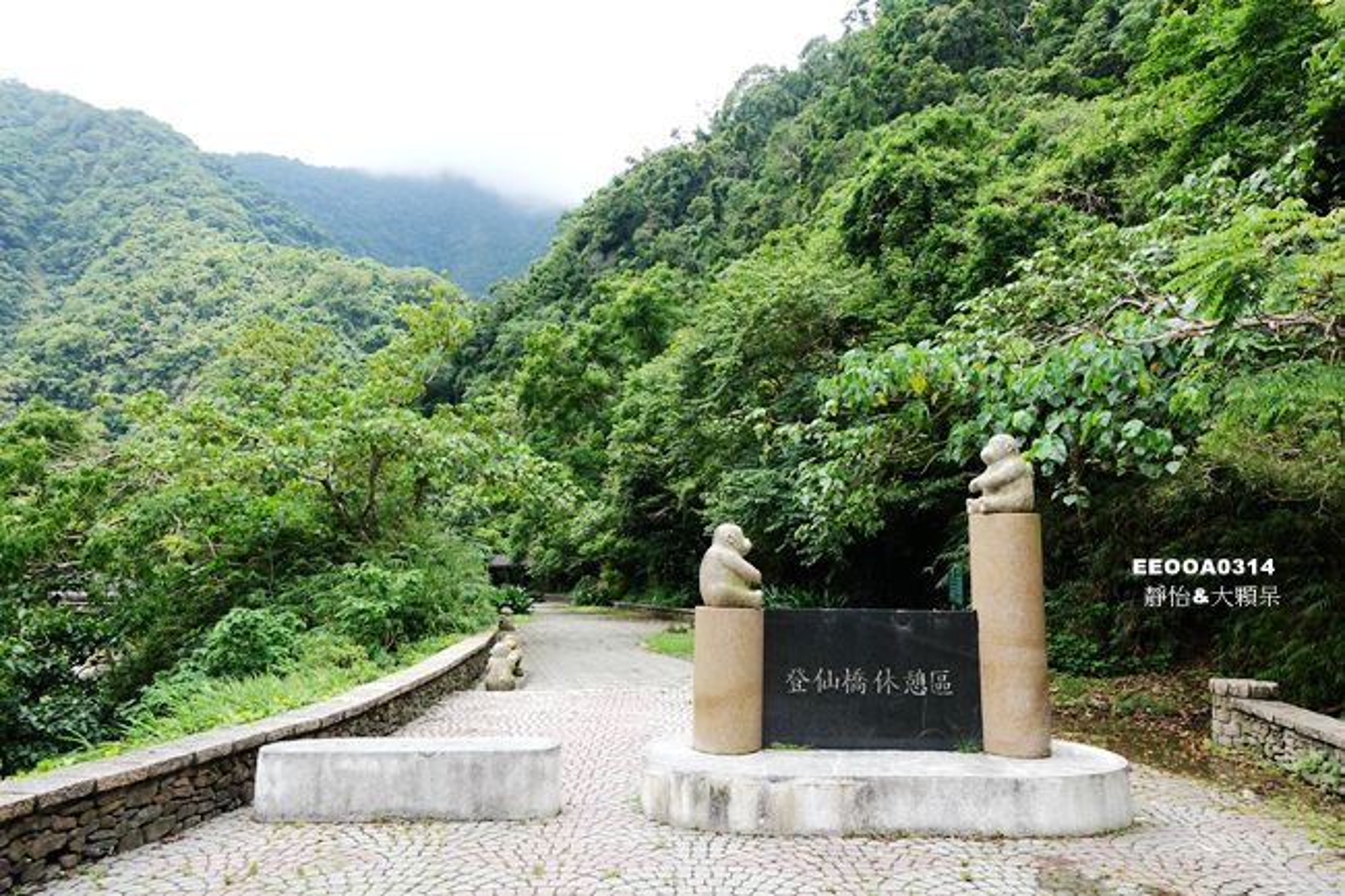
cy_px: 448
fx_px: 896
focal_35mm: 24
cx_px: 672
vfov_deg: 53.1
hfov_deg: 73.8
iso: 125
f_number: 4
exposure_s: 1/320
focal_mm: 8.8
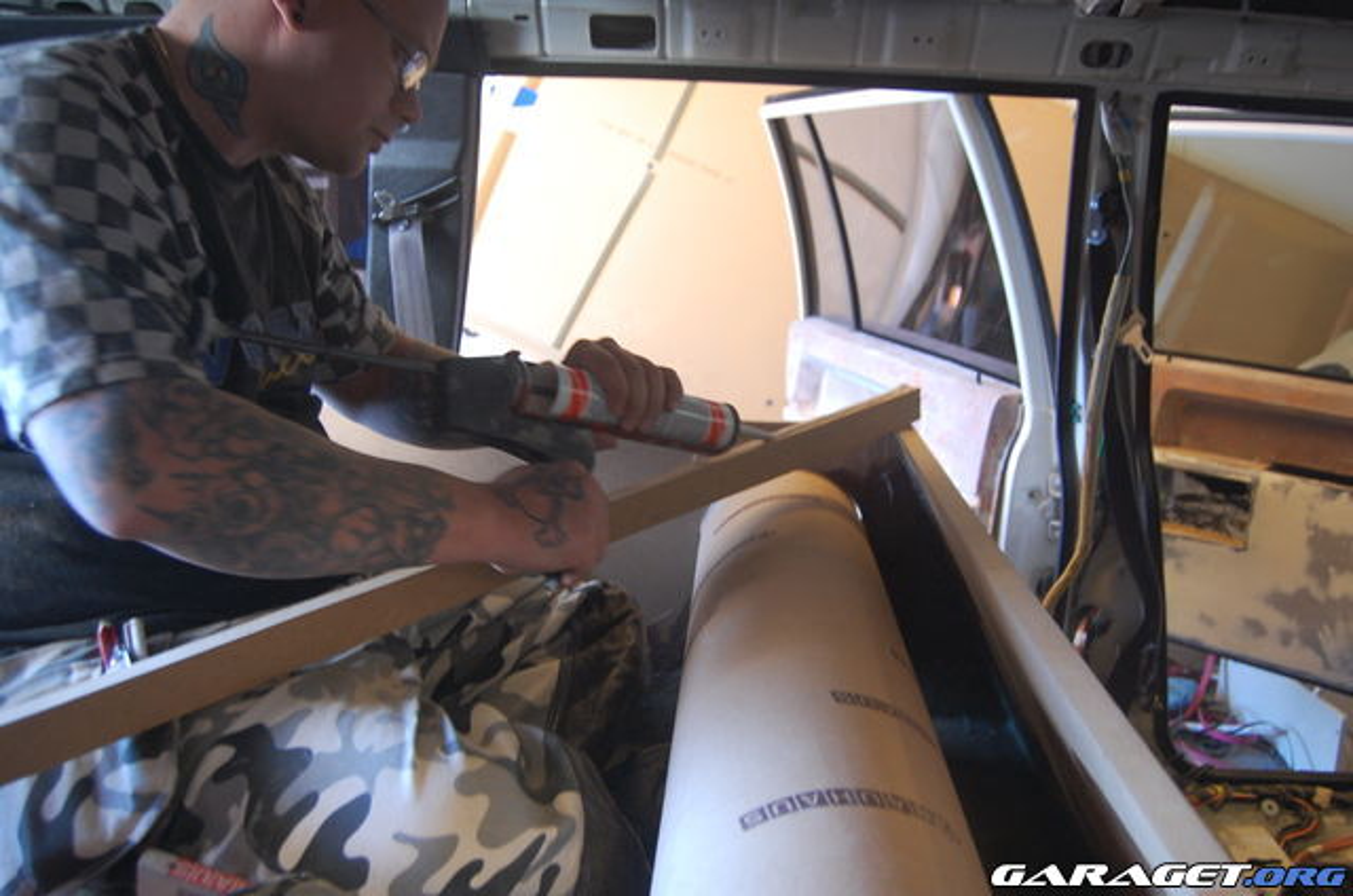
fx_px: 1125
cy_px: 448
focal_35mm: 30
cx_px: 676
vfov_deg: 43.4
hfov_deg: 62.0
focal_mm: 20
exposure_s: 1/15
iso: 800
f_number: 3.8
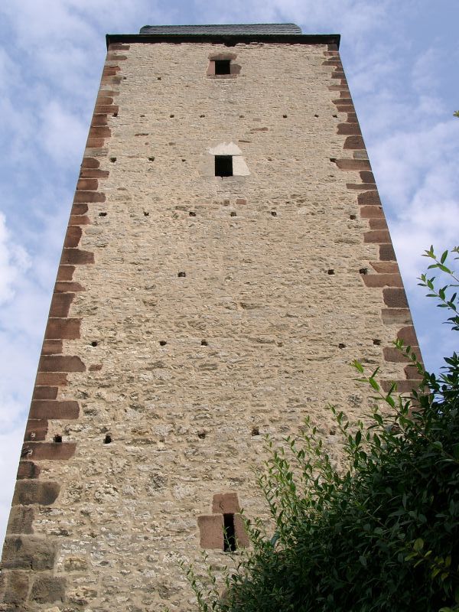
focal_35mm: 34
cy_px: 306
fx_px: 601
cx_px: 230
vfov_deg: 54.0
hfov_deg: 41.8
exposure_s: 1/569
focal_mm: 7.13
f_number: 5.6
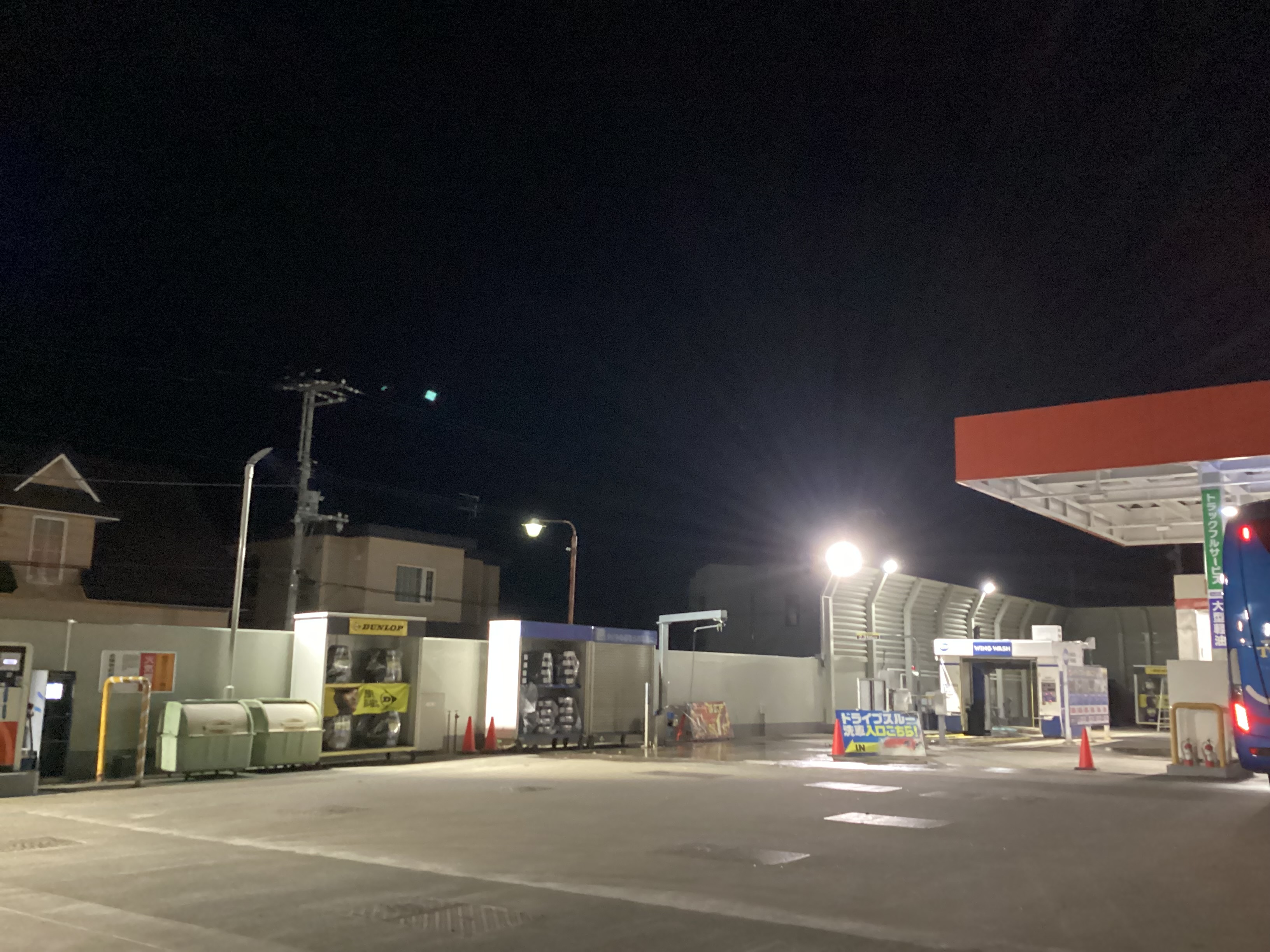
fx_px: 1137
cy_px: 476
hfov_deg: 58.4
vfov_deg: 45.4
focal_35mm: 31
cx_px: 635
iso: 800
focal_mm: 3.3
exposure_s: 1/20
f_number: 2.4
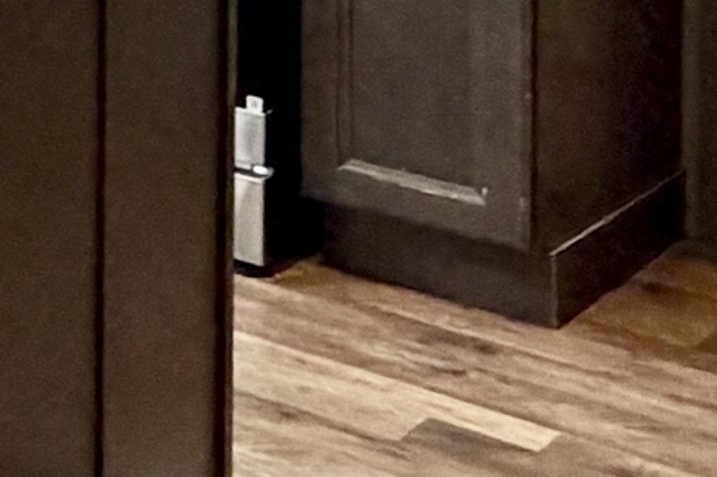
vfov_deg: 12.0
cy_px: -449
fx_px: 2030
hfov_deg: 15.1
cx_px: -833
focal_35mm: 102
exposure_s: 1/120
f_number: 2.2
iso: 200
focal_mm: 2.22
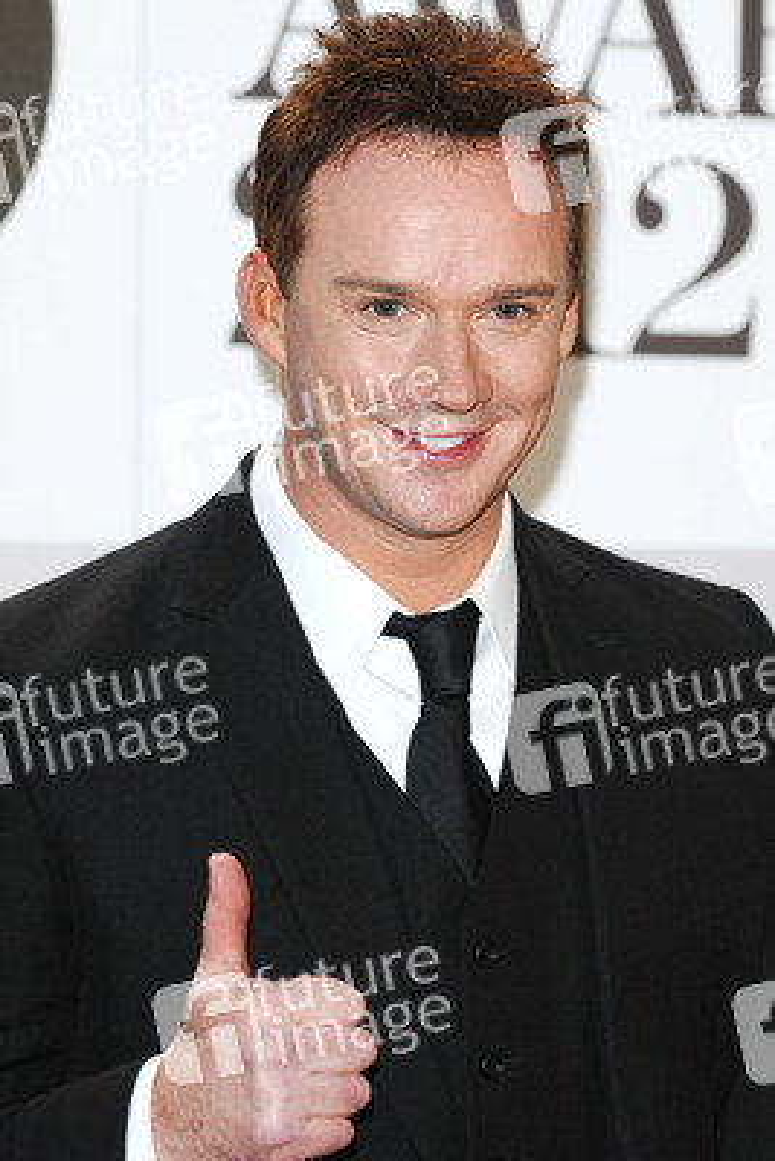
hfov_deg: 6.3
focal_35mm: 218
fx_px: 7017
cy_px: 580
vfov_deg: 9.5
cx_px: 388
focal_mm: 145
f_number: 4.5
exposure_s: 1/250
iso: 320
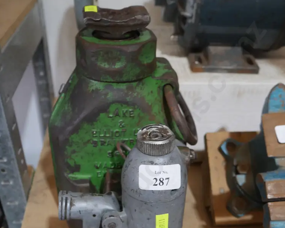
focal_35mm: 45
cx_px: 144
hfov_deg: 41.2
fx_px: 379
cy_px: 180
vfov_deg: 32.5
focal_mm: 17
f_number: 4
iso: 500
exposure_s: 1/60
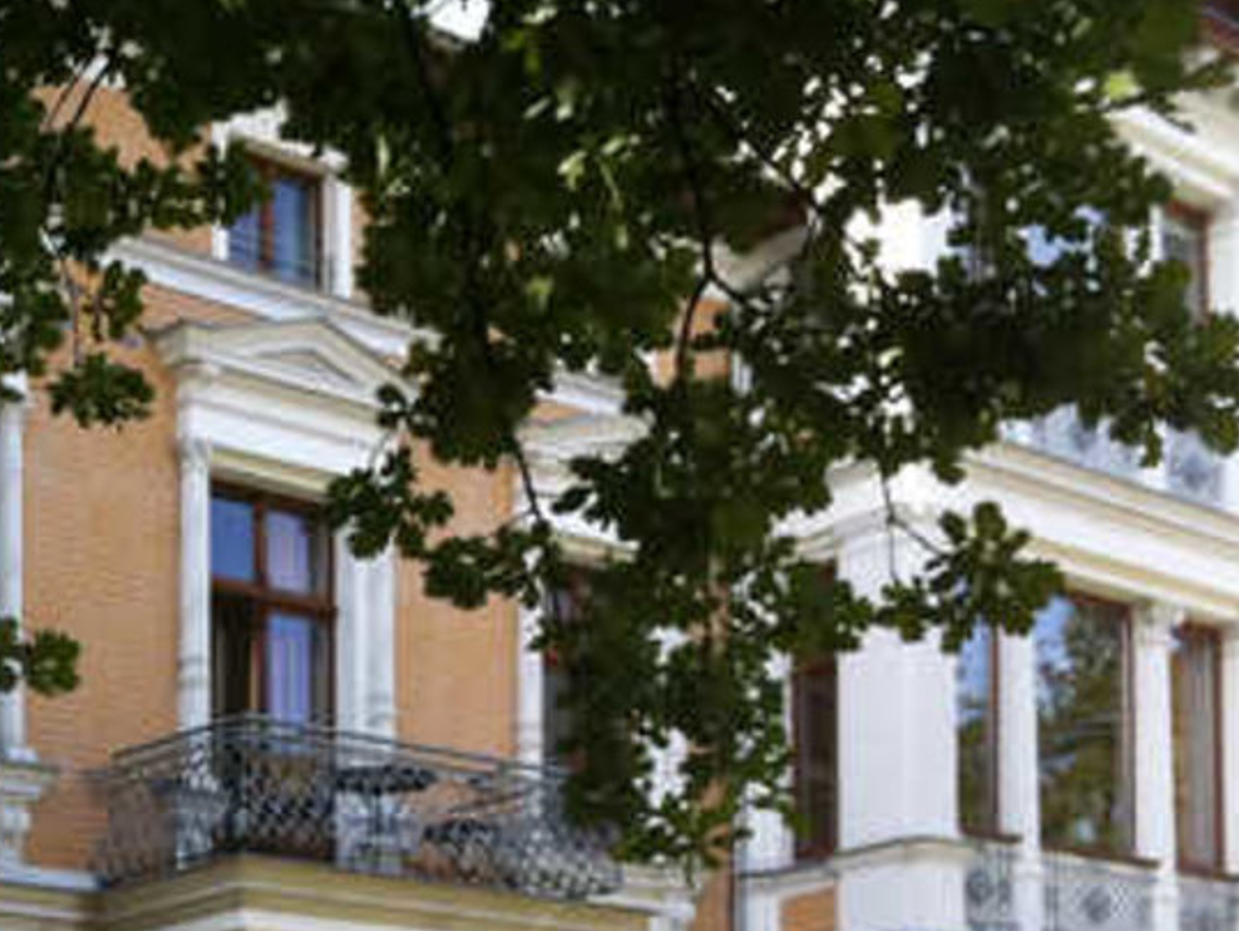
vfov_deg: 18.4
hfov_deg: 23.9
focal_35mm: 78
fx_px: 2793
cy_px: 947
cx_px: 5
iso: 80
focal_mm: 3.9
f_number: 2.8
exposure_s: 1/287
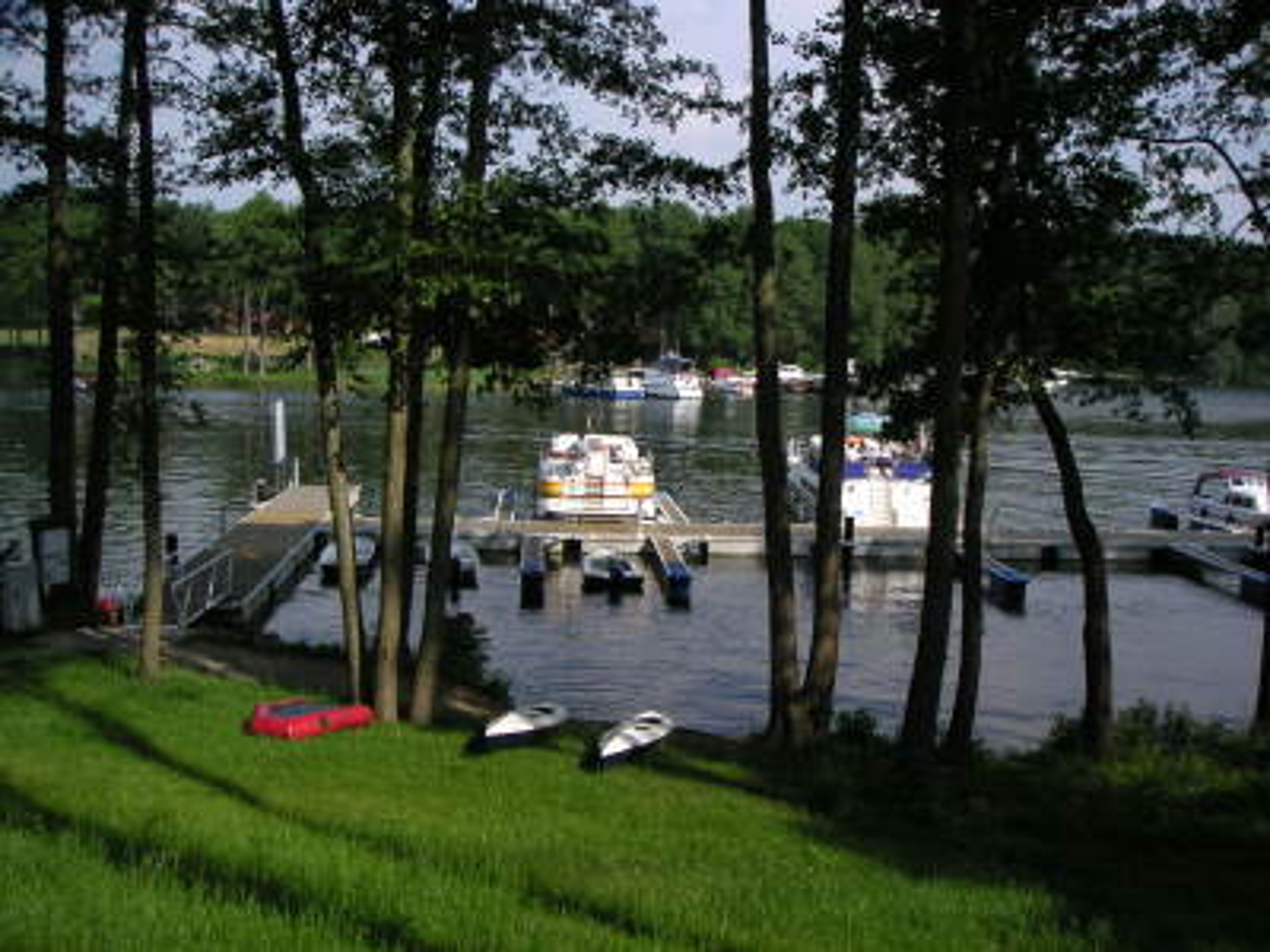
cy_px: 476
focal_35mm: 37
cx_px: 635
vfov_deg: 38.7
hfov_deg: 50.1
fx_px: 1357
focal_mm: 5.7
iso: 50
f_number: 2.8
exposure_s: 1/750
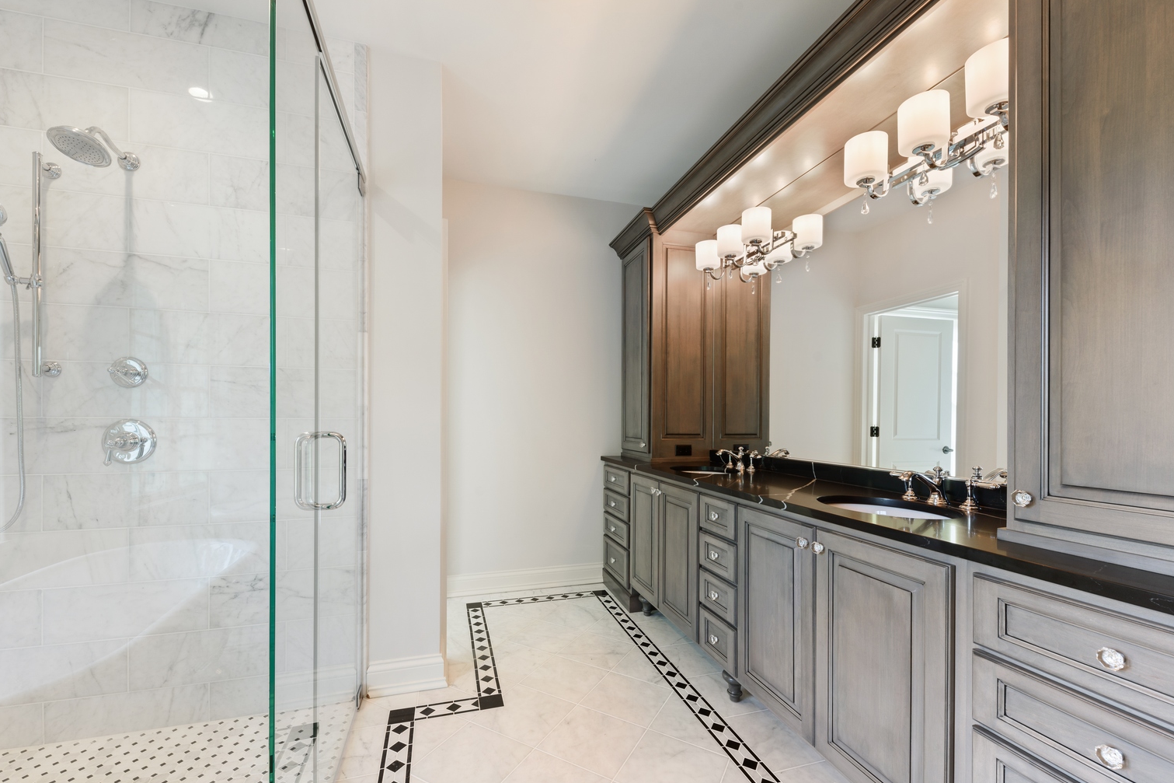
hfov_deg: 100.4
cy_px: 411
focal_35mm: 15
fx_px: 489
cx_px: 583
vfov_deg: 77.3
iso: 100
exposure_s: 1/1.67
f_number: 9
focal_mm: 14
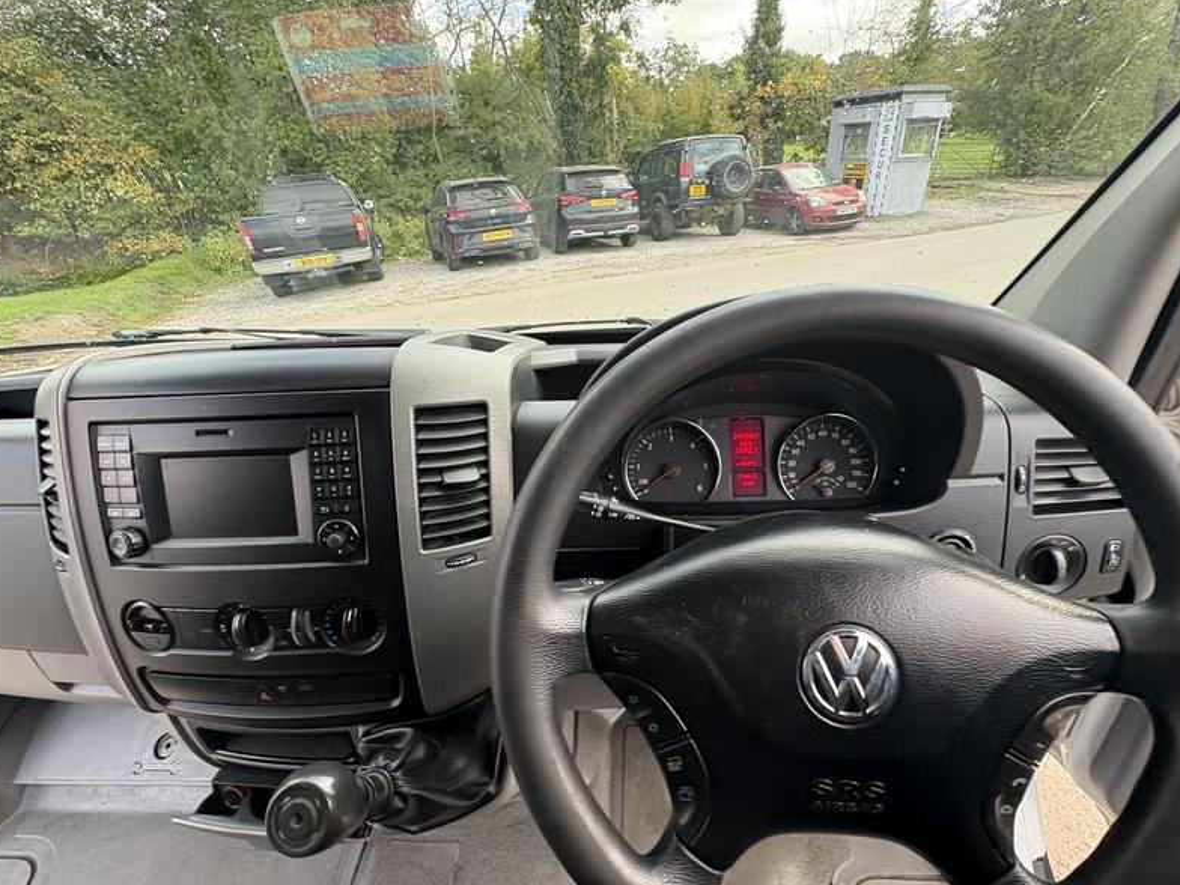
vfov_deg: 78.1
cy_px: 452
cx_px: 616
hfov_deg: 94.4
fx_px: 545
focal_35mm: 16
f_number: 2.2
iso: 100
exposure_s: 1/99
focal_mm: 2.22
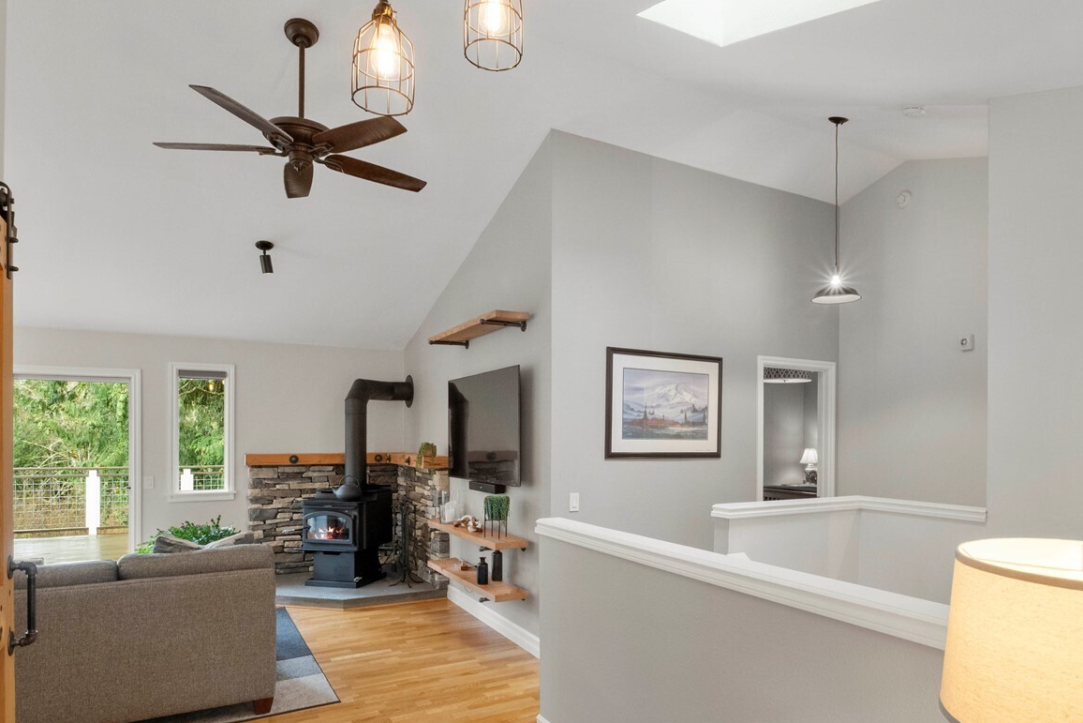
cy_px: 456
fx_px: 662
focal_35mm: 22
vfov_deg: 56.5
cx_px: 595
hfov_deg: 78.4
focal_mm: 10
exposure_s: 1.6
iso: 800
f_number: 9
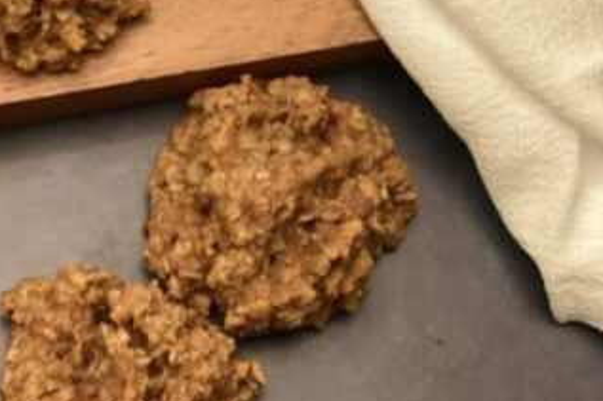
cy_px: 257
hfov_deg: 16.3
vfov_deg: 11.1
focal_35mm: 123
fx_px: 2059
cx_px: -4
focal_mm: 6
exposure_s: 1/17
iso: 400
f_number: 2
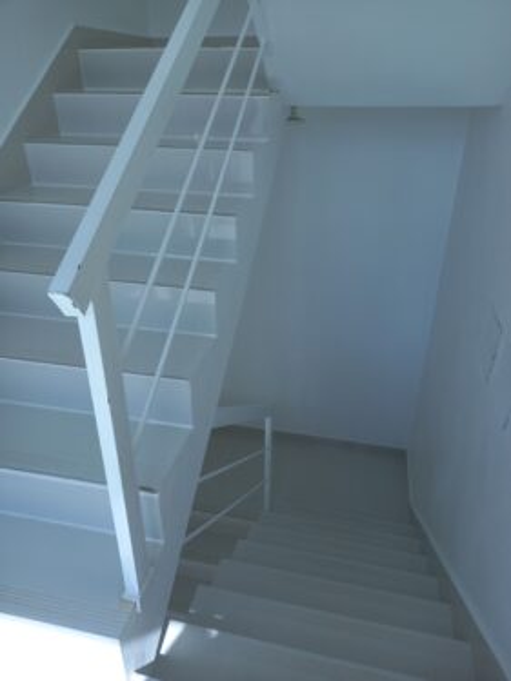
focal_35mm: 25
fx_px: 492
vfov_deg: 69.4
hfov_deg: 54.9
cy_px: 340
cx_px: 256
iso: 25
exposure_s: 1/344
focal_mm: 4.6
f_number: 2
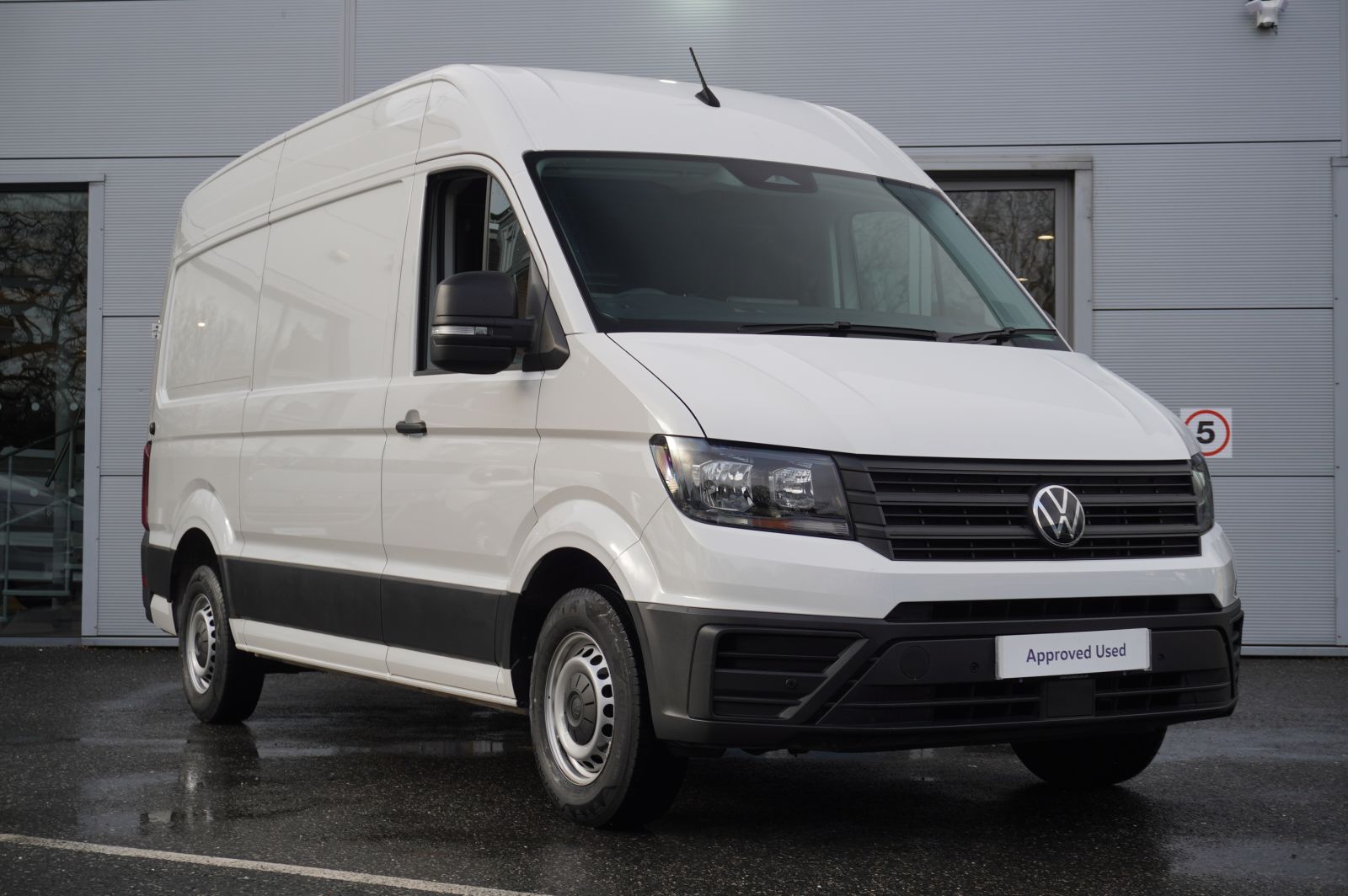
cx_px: 674
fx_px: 2020
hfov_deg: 36.9
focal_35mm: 54
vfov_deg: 25.0
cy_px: 448
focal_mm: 36
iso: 100
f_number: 5.6
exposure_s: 1/60
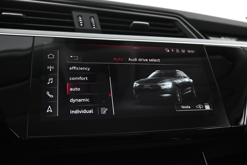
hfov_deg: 58.3
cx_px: 124
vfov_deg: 40.8
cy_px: 82
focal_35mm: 32
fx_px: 221
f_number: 4
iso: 2200
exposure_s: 1/30
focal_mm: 21.5
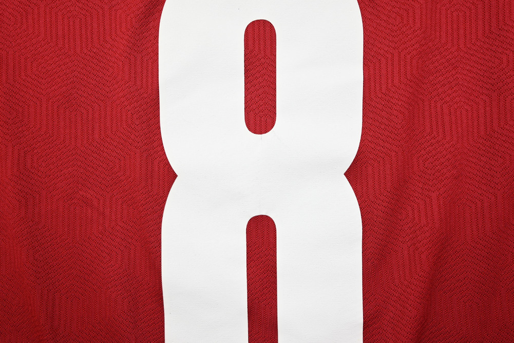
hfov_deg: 57.2
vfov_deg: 40.0
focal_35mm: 33
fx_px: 471
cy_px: 172
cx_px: 257
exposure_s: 1/100
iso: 200
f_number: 4.8
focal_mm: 33
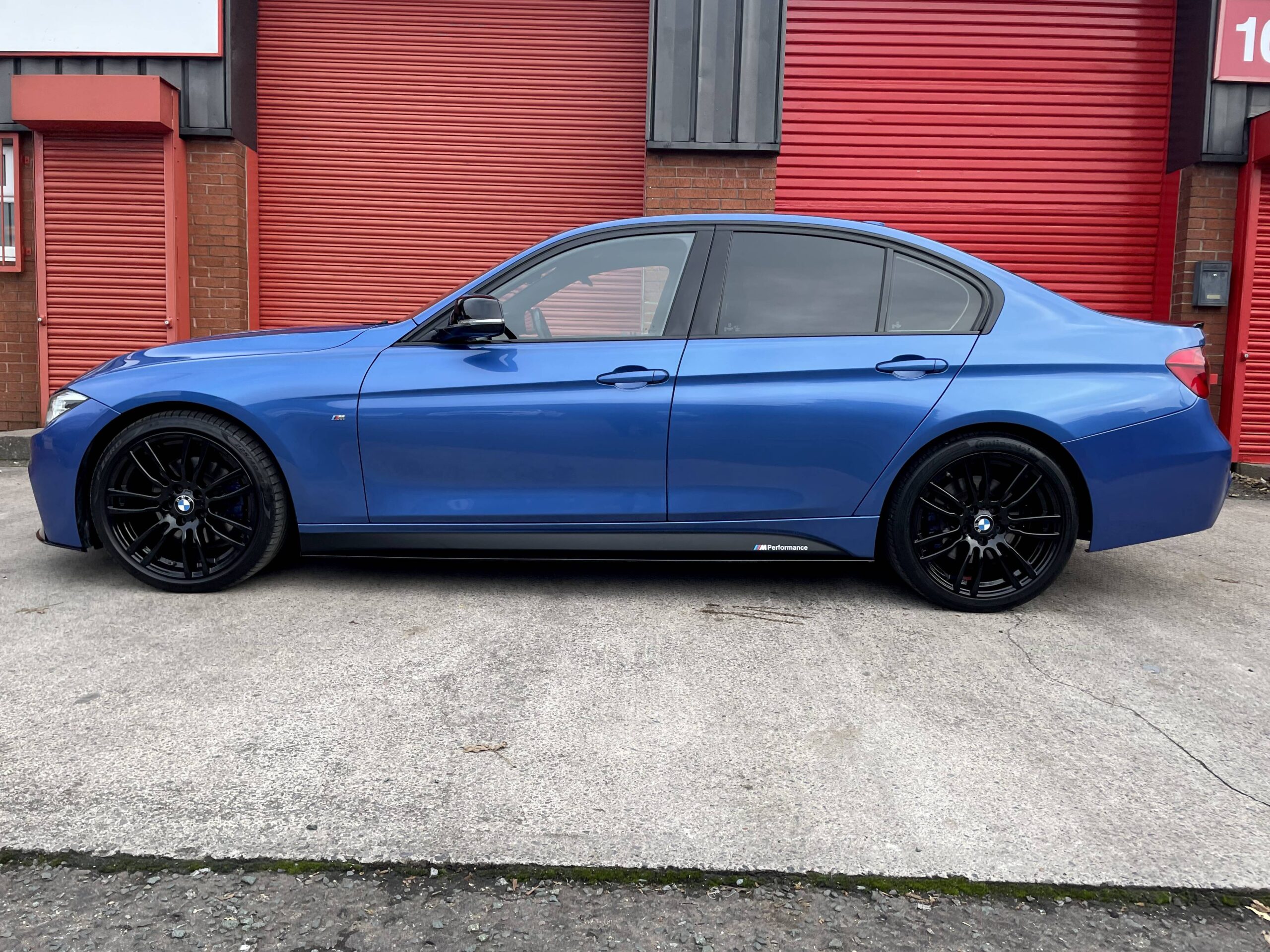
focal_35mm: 26
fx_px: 954
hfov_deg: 67.3
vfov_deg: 53.1
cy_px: 476
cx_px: 635
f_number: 1.6
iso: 32
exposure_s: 1/419
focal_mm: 4.2
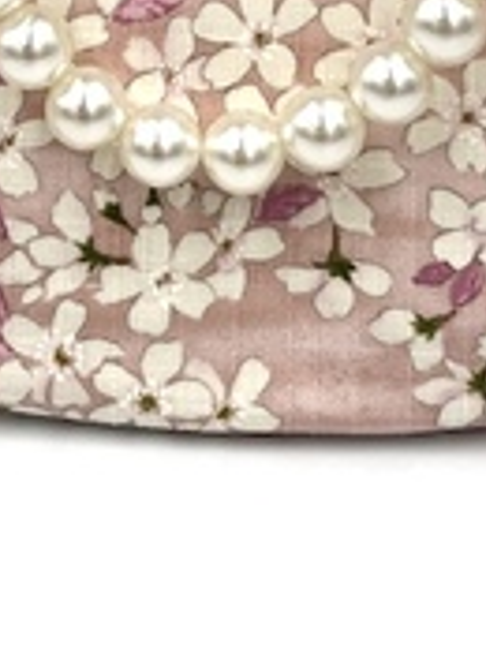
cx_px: 209
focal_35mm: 72
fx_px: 1346
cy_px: -153
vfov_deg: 24.2
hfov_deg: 20.5
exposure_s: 1/1458
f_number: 1.6
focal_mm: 5.1
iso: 50
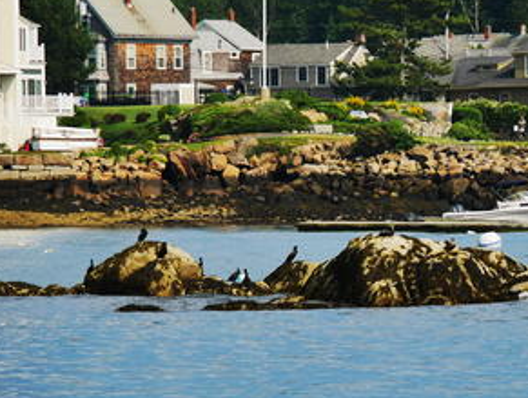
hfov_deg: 4.7
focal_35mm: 417
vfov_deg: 3.6
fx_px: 6368
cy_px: 225
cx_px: 368
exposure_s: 1/640
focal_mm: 135
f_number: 6.3
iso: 200
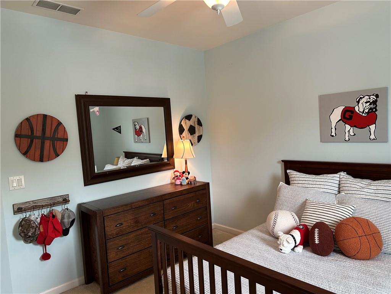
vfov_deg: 56.8
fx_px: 271
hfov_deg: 71.6
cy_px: 147
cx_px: 196
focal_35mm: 24
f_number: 1.78
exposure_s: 1/60
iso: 160
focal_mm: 6.86
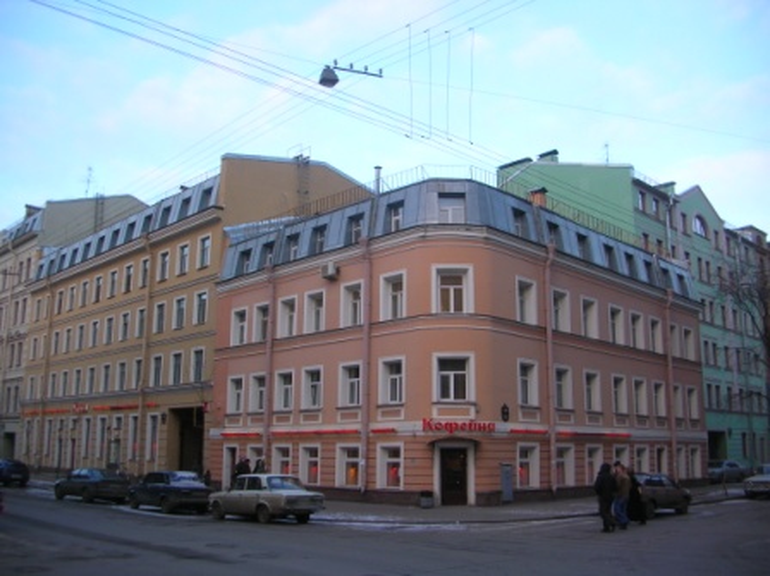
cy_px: 288
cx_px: 385
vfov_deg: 40.6
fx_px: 778
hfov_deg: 52.7
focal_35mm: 35
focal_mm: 5.8
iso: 50
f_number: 2.8
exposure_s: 1/76
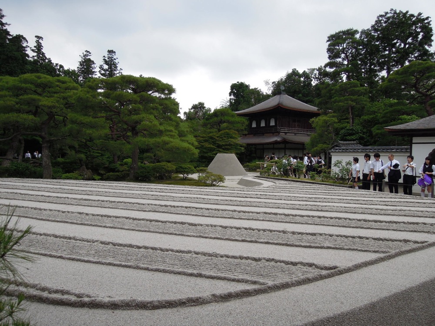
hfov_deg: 71.6
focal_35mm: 24
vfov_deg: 56.8
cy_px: 163
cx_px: 218
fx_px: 302
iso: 160
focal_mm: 4.3
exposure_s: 1/1000
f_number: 2.8
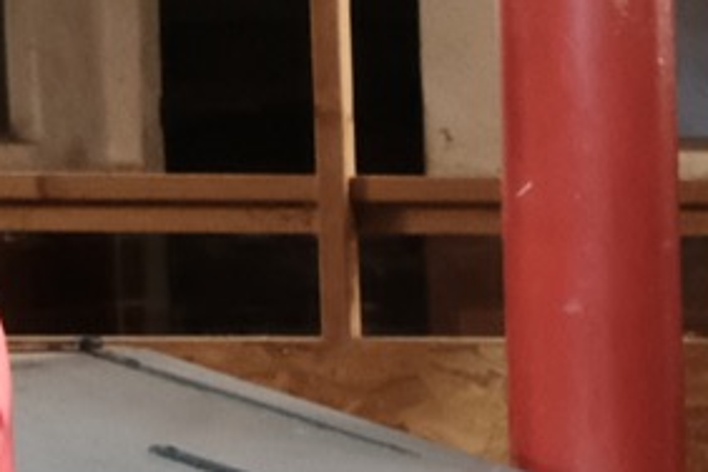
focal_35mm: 220
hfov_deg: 7.6
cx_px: 2415
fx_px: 4326
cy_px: 506
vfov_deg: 6.2
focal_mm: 20.5
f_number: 4
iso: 4000
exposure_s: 1/38
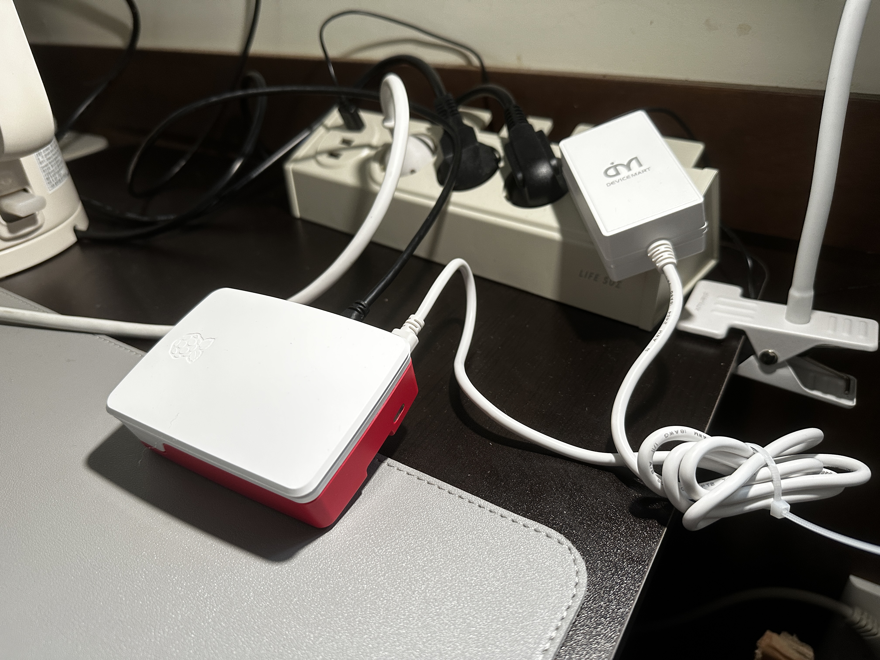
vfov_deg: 56.8
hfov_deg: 71.6
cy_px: 330
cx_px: 440
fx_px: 610
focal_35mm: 24
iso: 250
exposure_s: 1/66
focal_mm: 6.86
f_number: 1.78
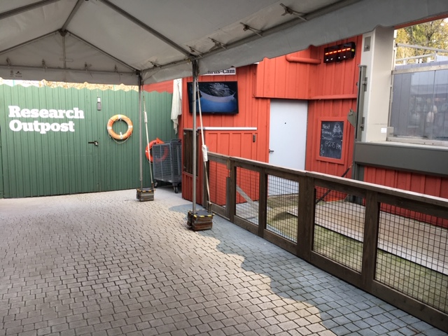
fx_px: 375
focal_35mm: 29
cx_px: 224
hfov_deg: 61.7
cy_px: 168
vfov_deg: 48.2
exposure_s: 1/120
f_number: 2.2
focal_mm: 4.15
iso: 40
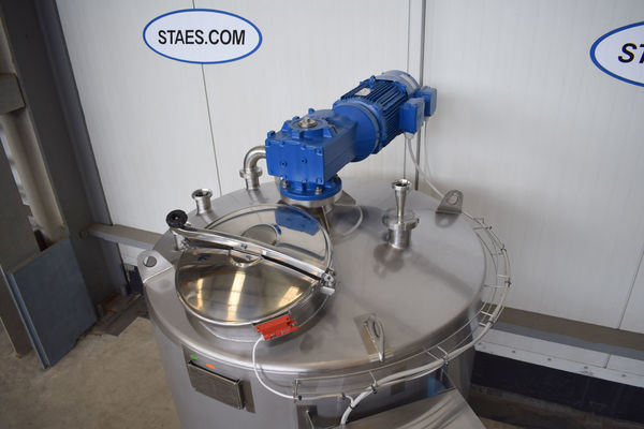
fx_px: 483
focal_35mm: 27
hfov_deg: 67.4
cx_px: 322
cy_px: 214
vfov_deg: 47.9
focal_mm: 18
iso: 400
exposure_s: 1/80
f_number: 4.5
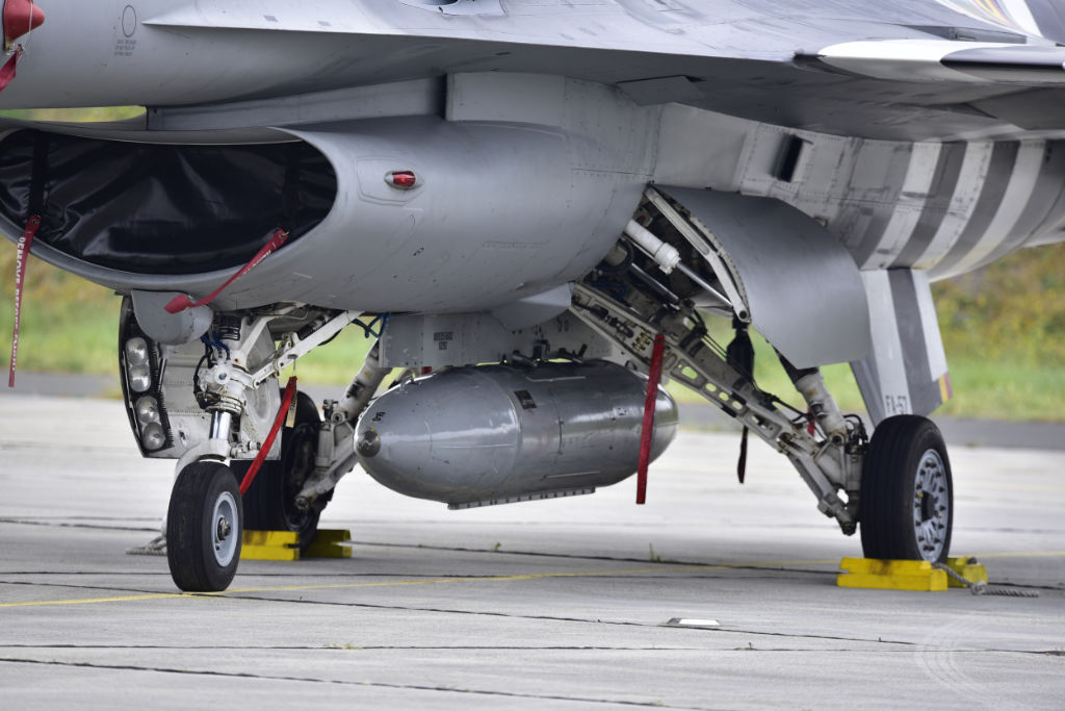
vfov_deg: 3.0
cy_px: 356
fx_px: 13609
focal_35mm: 460
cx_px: 532
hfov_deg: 4.5
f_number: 6.3
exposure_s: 1/200
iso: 250
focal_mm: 460
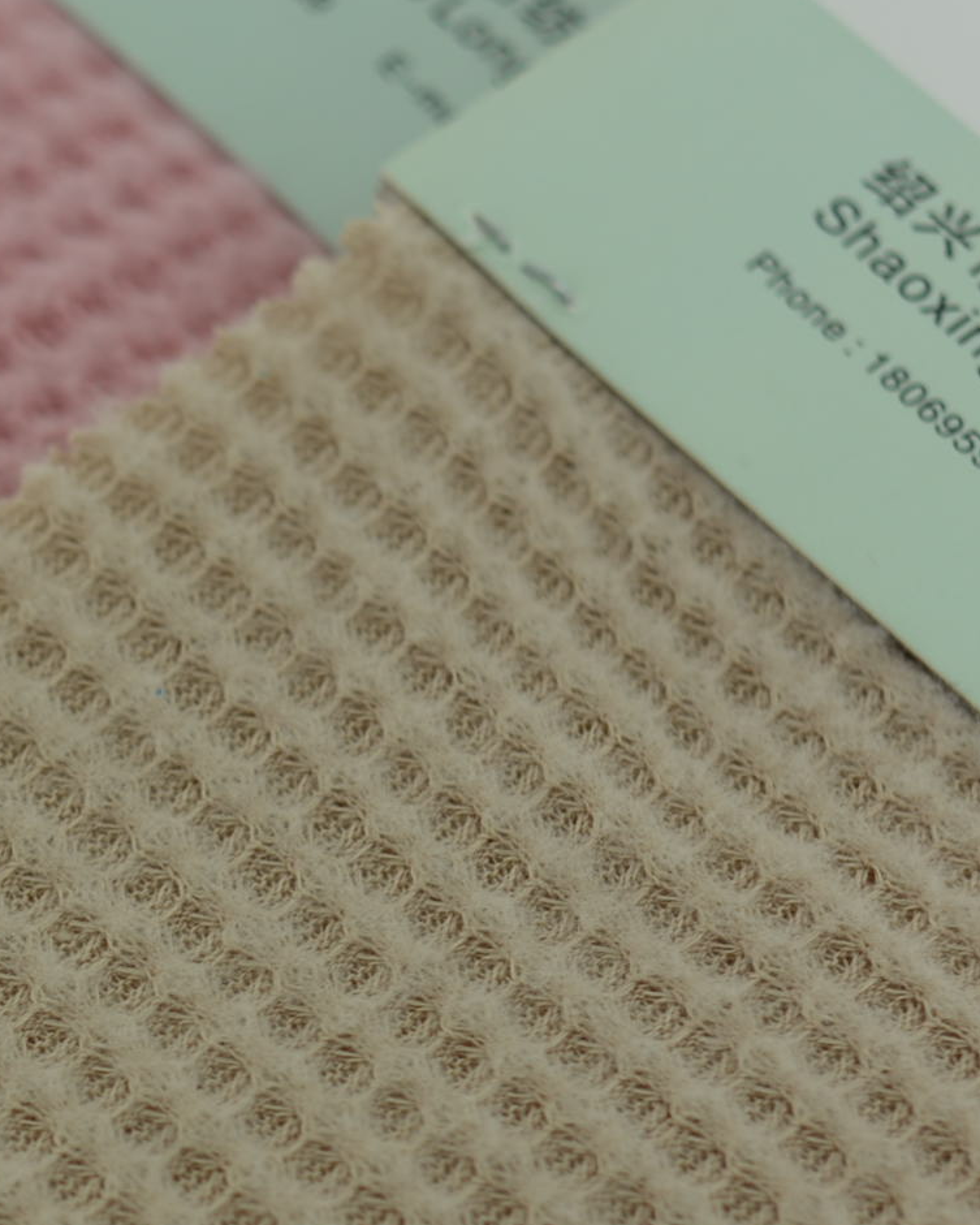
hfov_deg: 9.8
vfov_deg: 12.8
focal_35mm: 150
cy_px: 1052
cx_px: -682
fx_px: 5437
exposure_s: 1/250
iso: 100
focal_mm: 50
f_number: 3.5
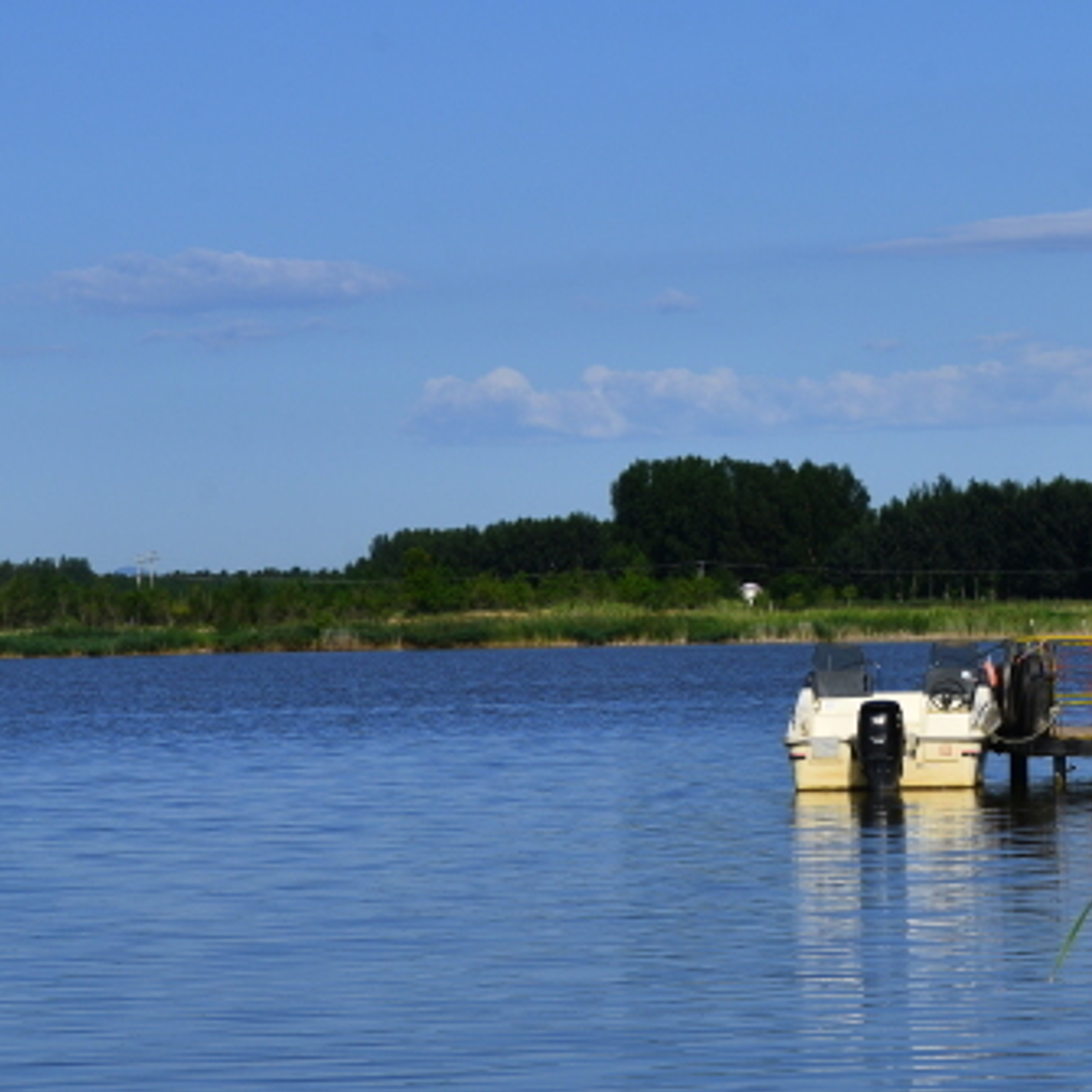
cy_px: 618
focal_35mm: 182
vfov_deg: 9.6
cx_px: 1421
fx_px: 6496
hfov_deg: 9.4
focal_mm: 70
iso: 100
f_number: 9
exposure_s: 1/400
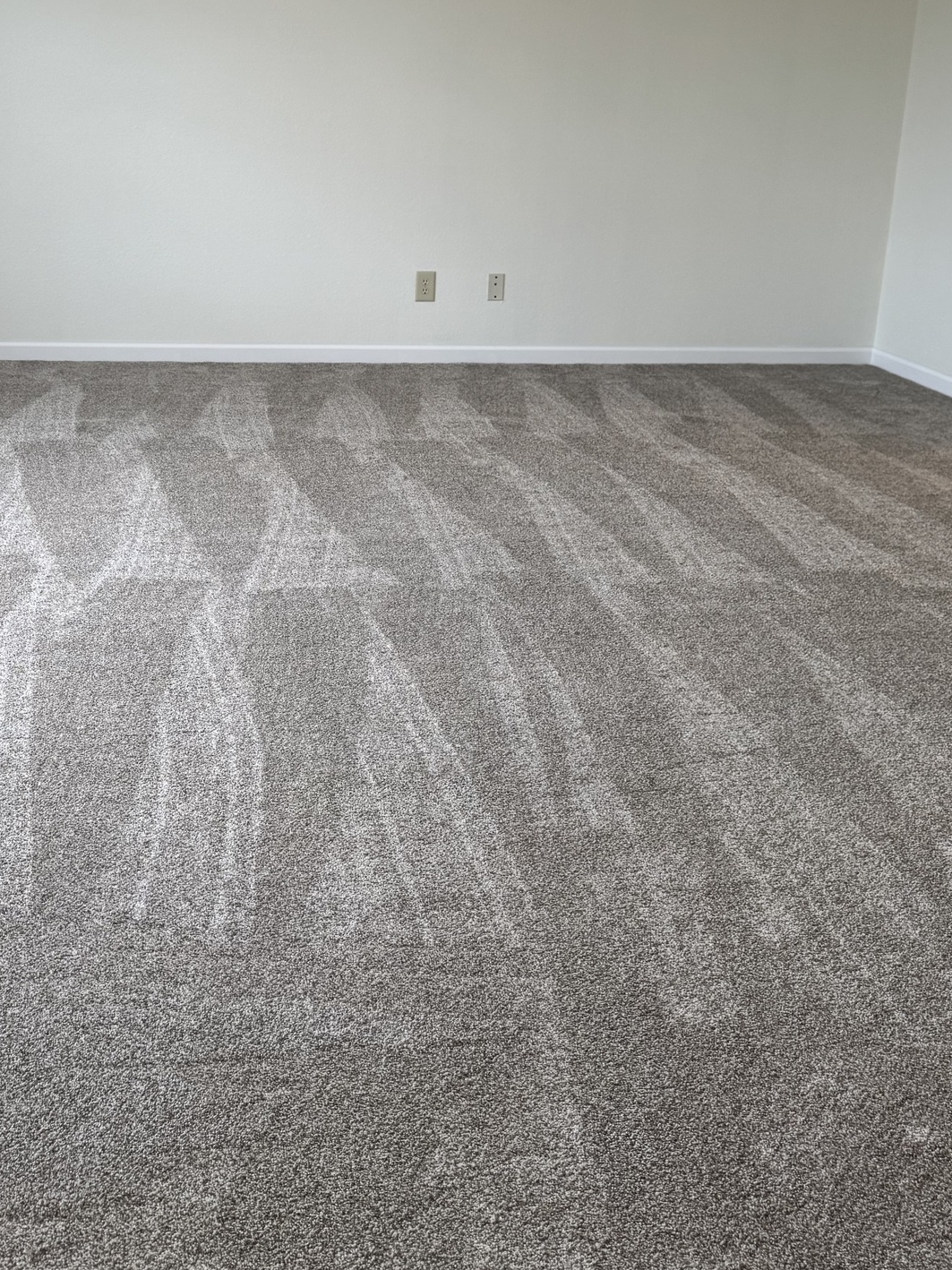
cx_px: 347
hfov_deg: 36.6
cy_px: 419
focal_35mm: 39
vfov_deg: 47.1
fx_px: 1431
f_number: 1.78
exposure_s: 1/120
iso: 100
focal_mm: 6.76
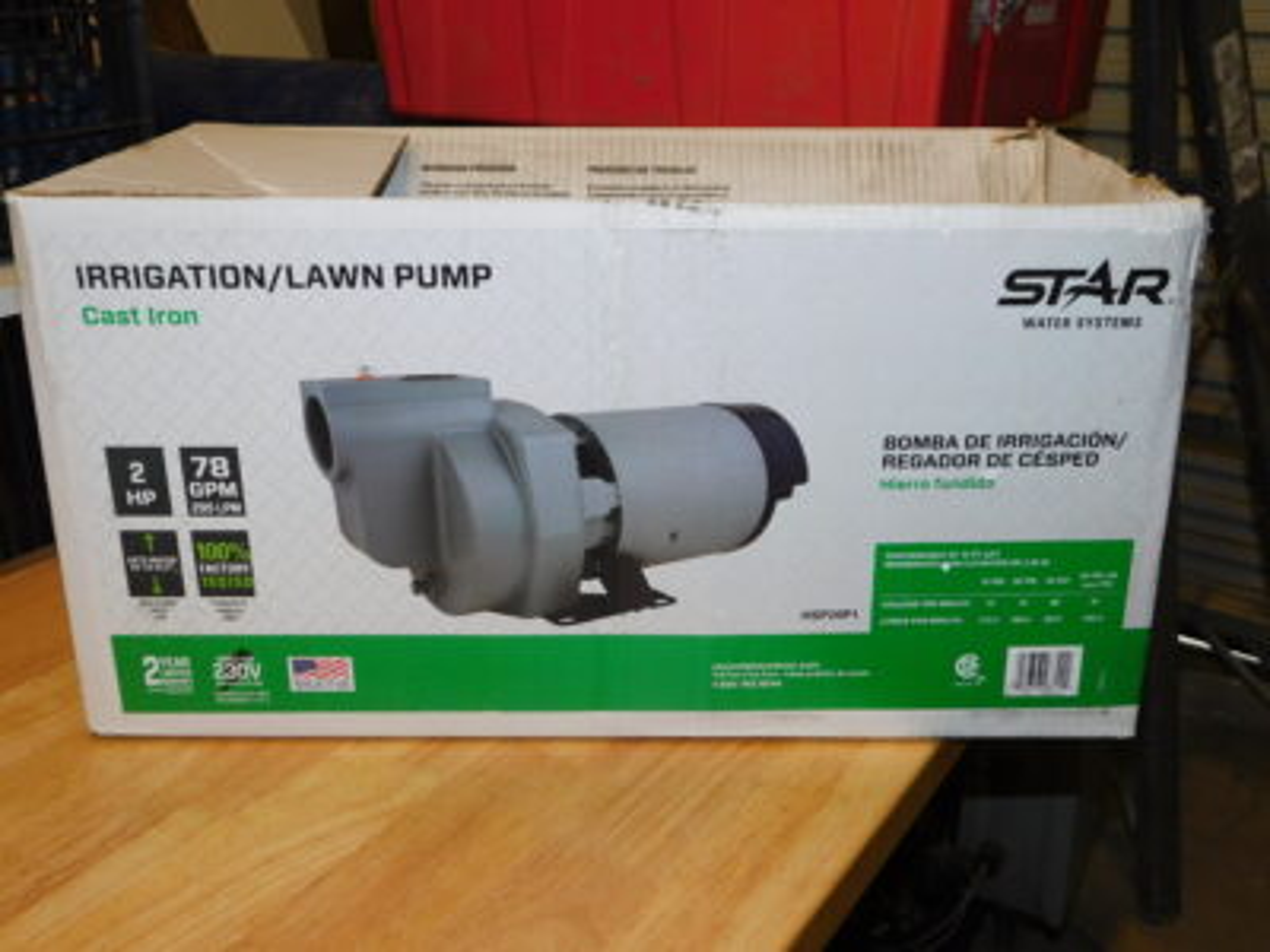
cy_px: 476
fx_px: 1321
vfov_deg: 39.7
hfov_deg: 51.4
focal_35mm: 36
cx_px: 635
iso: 200
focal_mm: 6.3
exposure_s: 1/30
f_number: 3.5
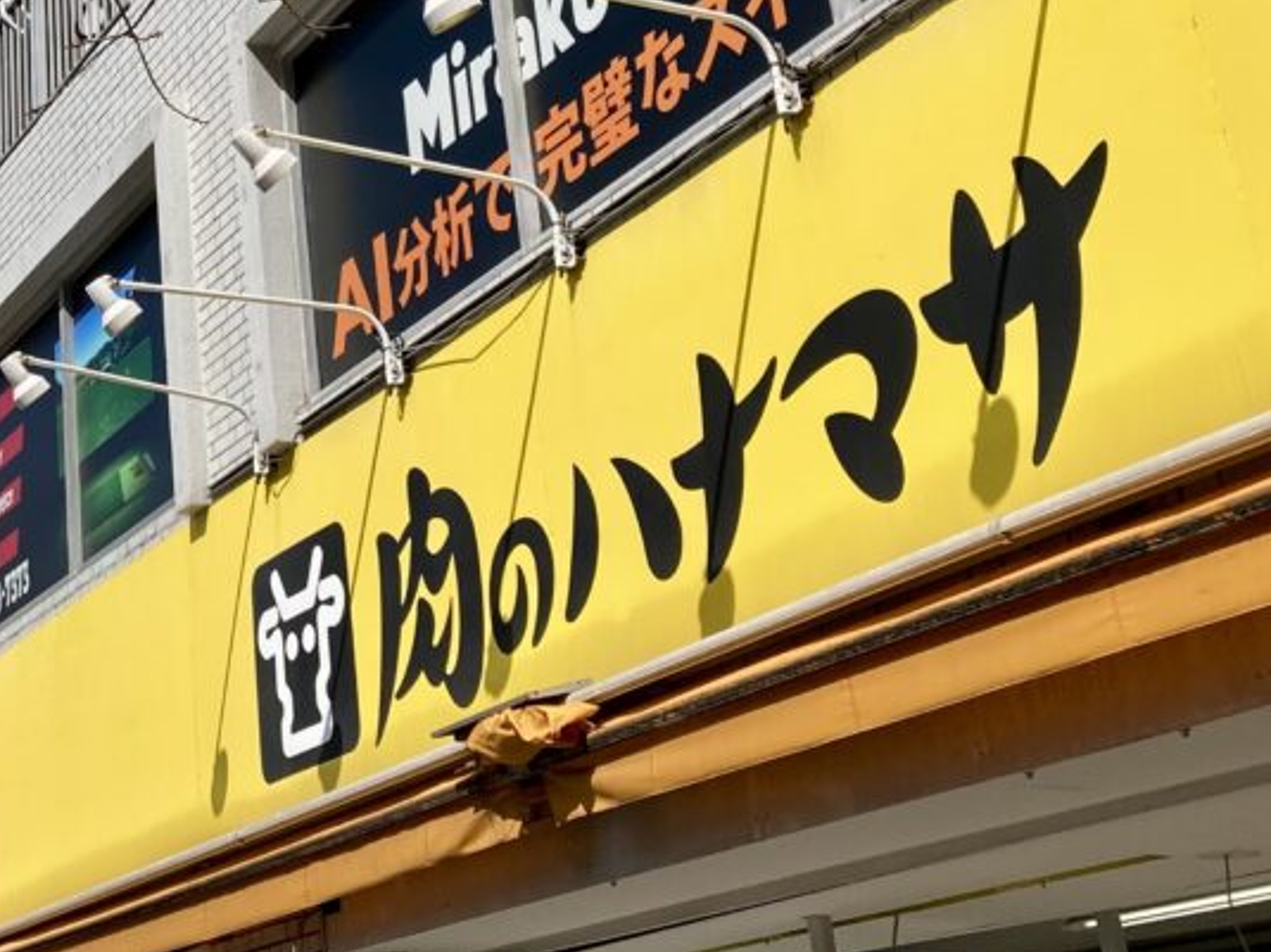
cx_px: -97
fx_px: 2459
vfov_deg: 21.3
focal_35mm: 67
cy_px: 33
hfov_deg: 26.8
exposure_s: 1/2558
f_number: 1.8
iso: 20
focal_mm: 3.99
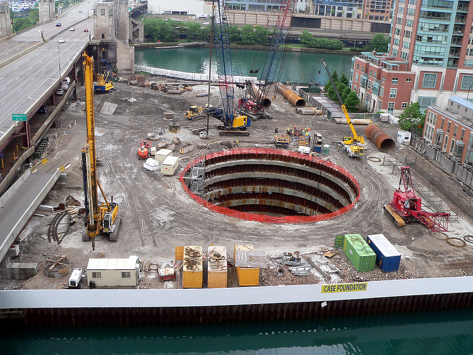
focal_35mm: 36
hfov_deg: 51.4
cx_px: 236
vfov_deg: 39.7
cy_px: 178
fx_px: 492
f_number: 3.7
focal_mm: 6
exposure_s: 1/125
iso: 80
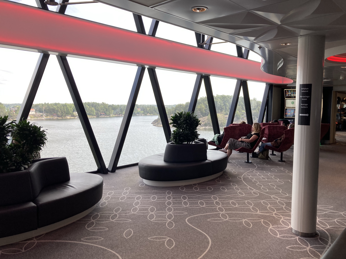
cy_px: 130
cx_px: 173
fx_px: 280
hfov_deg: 63.4
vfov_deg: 49.7
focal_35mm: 28
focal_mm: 3.99
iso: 20
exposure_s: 1/114
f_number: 1.8
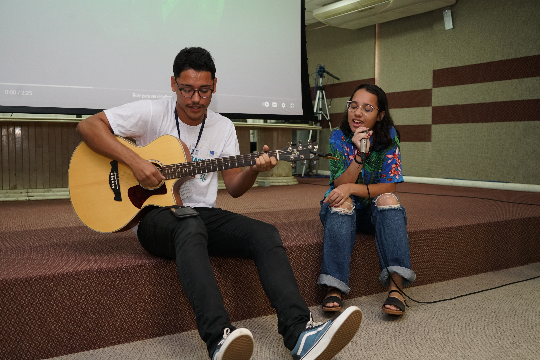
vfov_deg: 36.9
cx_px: 270
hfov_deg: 53.1
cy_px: 180
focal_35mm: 36
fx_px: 540
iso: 2000
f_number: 4
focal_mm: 36
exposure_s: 1/125
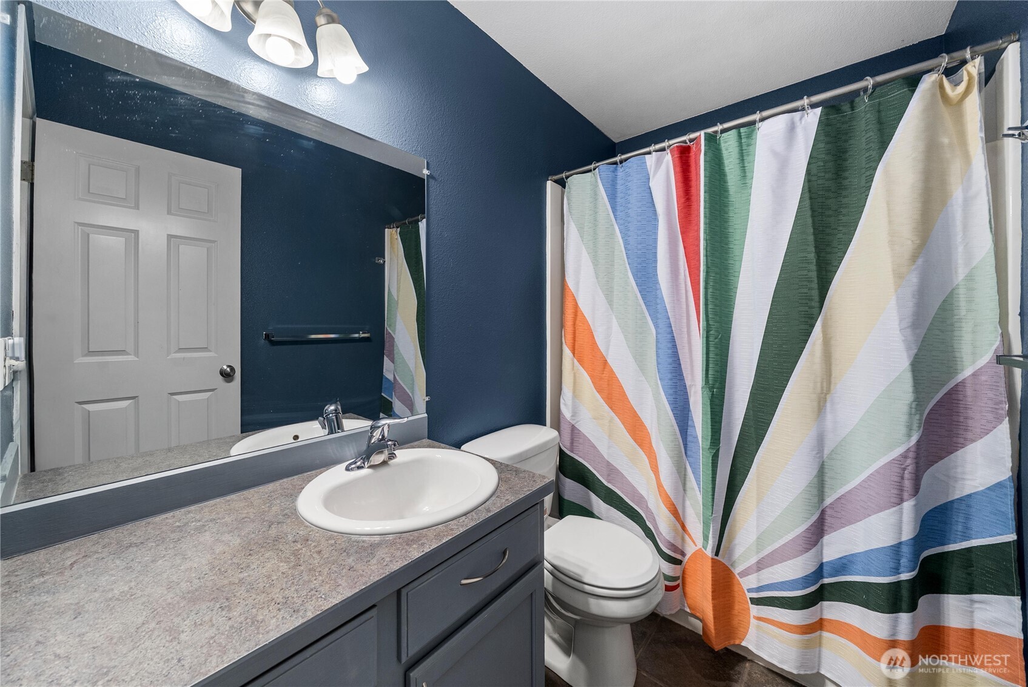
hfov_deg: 112.6
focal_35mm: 12
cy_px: 344
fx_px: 343
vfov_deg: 90.1
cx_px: 514
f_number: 7.1
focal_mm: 12
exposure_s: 1/60
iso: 320
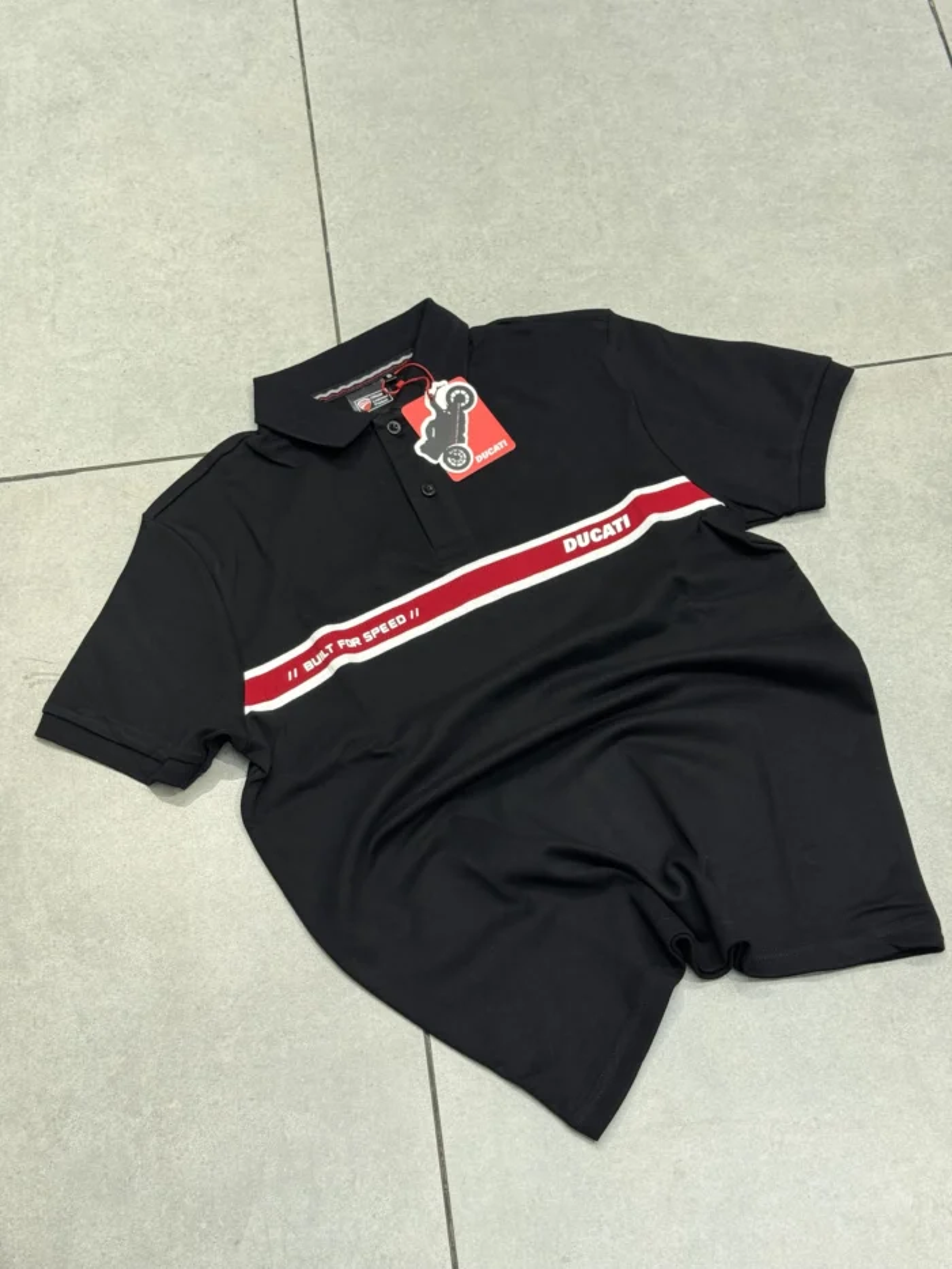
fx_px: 1760
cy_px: 634
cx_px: 476
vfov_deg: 39.7
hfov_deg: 30.3
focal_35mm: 48
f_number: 1.78
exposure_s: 1/50
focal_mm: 6.76
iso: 125
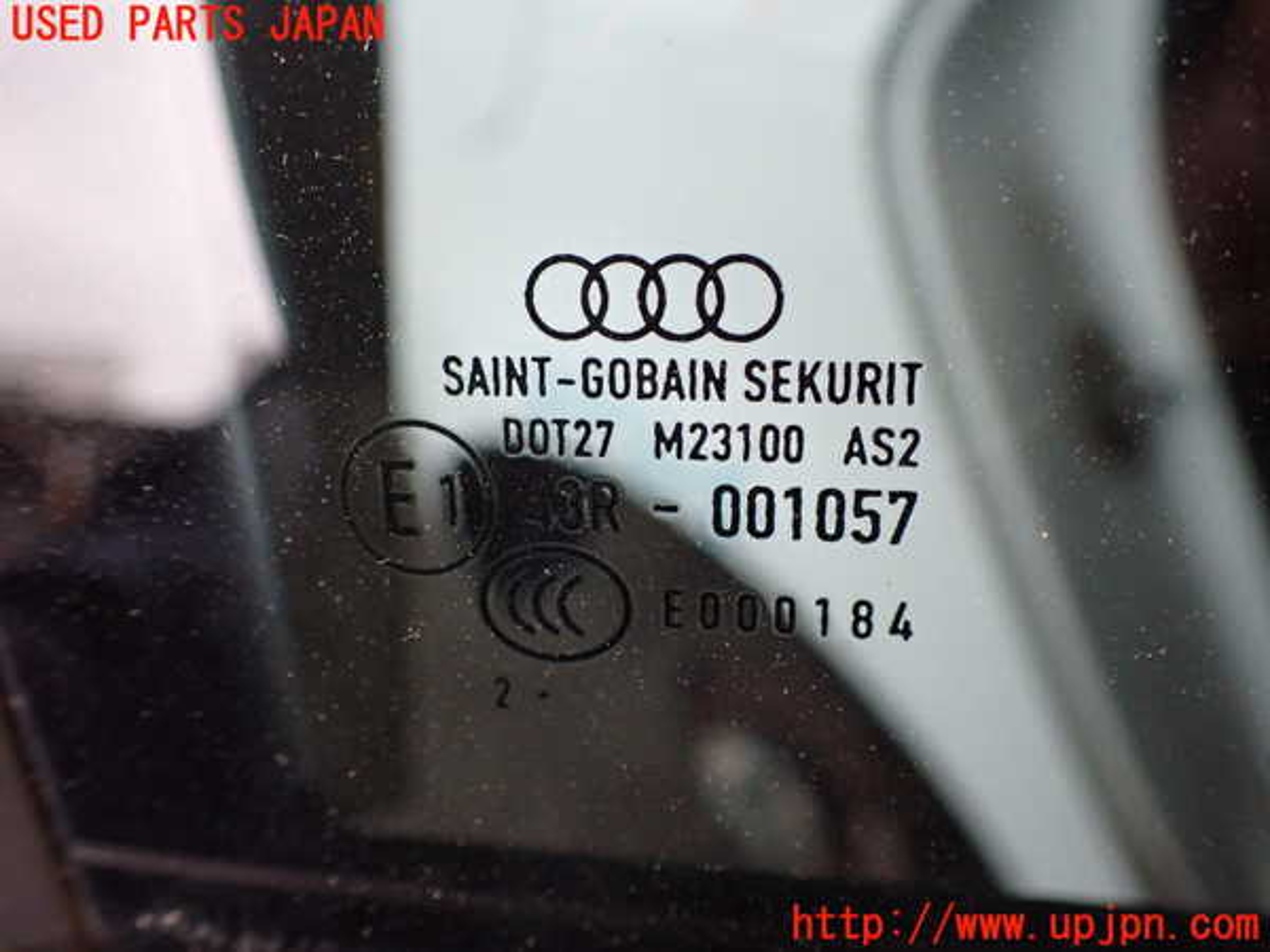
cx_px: 635
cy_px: 476
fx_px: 1101
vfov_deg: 46.8
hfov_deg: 60.0
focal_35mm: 30
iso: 640
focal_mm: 5.4
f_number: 2.3
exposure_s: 1/125
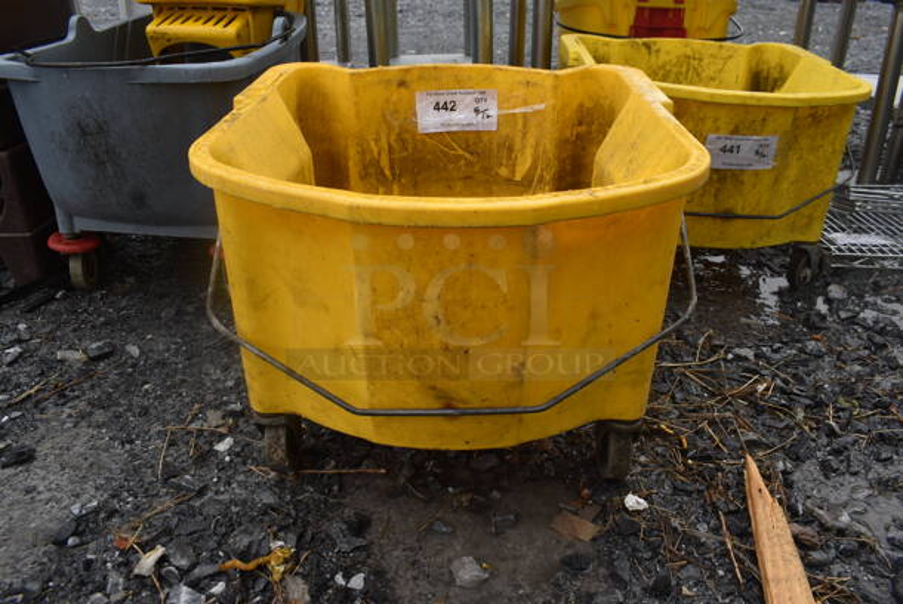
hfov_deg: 67.3
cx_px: 452
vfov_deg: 48.0
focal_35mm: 27
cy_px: 302
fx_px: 678
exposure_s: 1/400
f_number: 7.1
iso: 200
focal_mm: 18
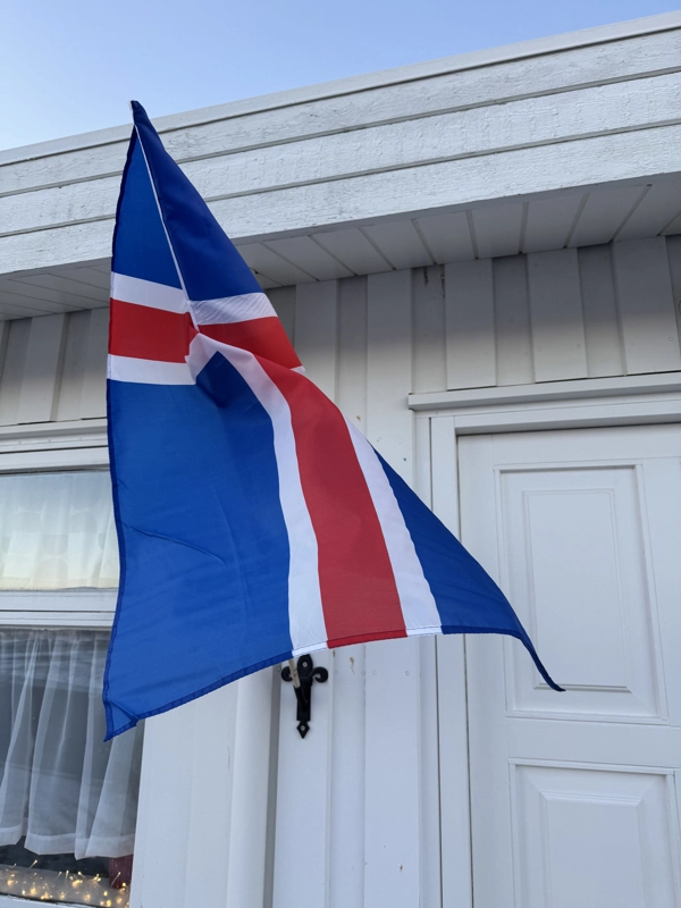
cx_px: 340
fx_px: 630
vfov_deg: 71.6
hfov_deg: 56.8
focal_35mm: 24
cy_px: 454
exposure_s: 1/445
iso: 80
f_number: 1.78
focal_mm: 6.76
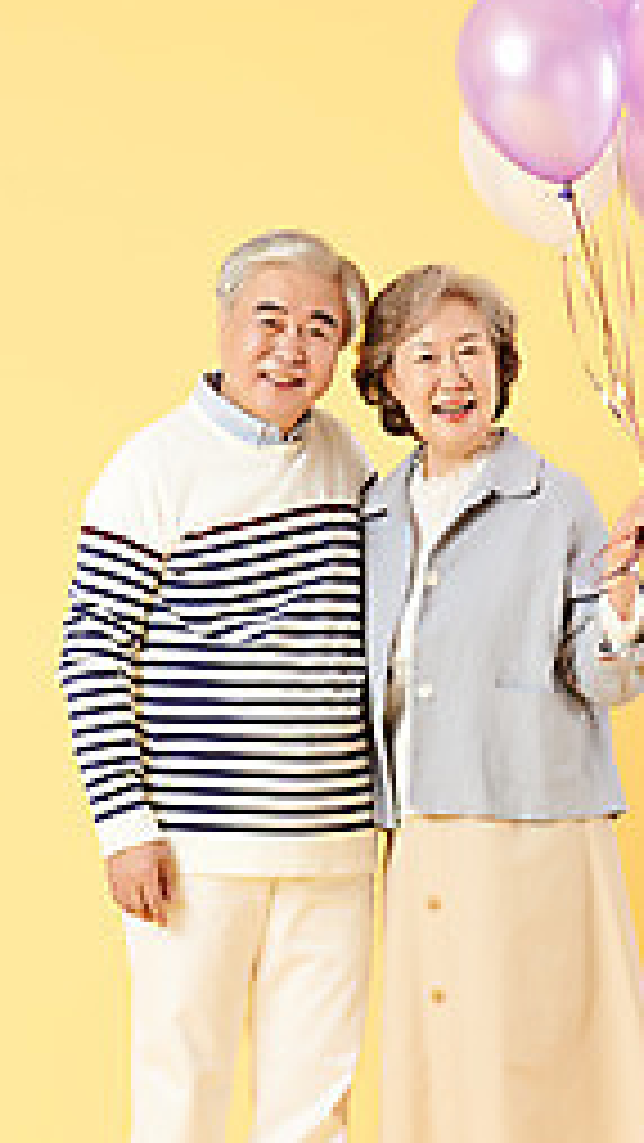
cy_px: 585
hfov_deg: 8.5
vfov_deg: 15.1
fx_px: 4308
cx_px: 412
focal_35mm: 142
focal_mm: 86
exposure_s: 1/125
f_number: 8
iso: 100
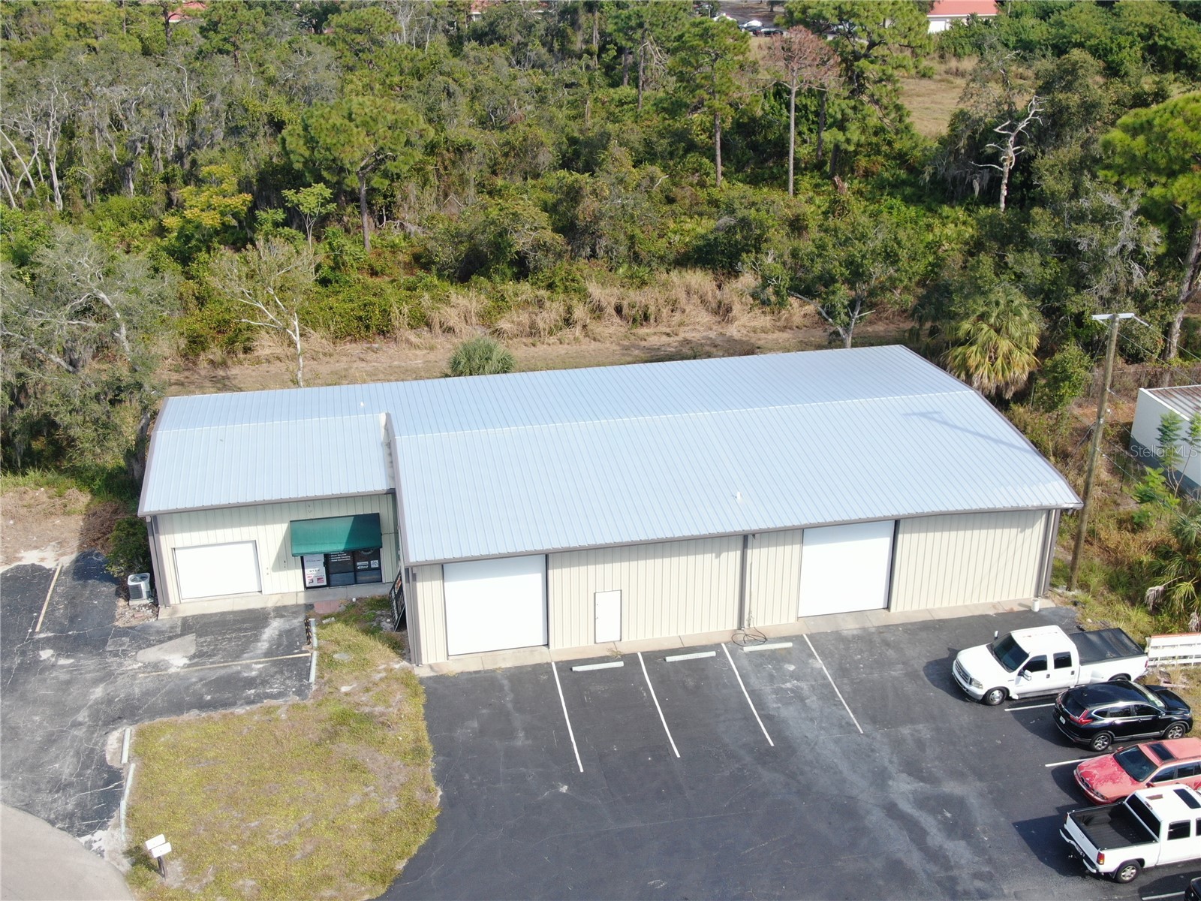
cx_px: 600
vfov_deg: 36.8
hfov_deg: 47.9
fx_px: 1353
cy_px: 450
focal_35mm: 39
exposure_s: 1/320
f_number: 3.4
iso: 110
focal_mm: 6.77
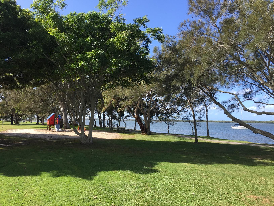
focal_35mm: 29
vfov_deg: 48.2
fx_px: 230
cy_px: 103
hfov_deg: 61.7
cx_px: 137
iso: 32
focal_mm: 4.15
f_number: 2.2
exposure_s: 1/807
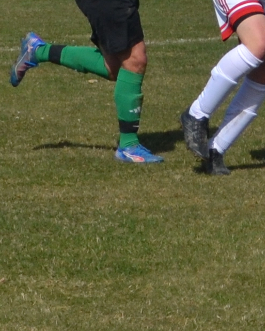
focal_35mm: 366
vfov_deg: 5.2
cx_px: 266
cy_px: -89
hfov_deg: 4.2
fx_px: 3589
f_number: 6.3
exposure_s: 1/1600
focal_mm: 35
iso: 400
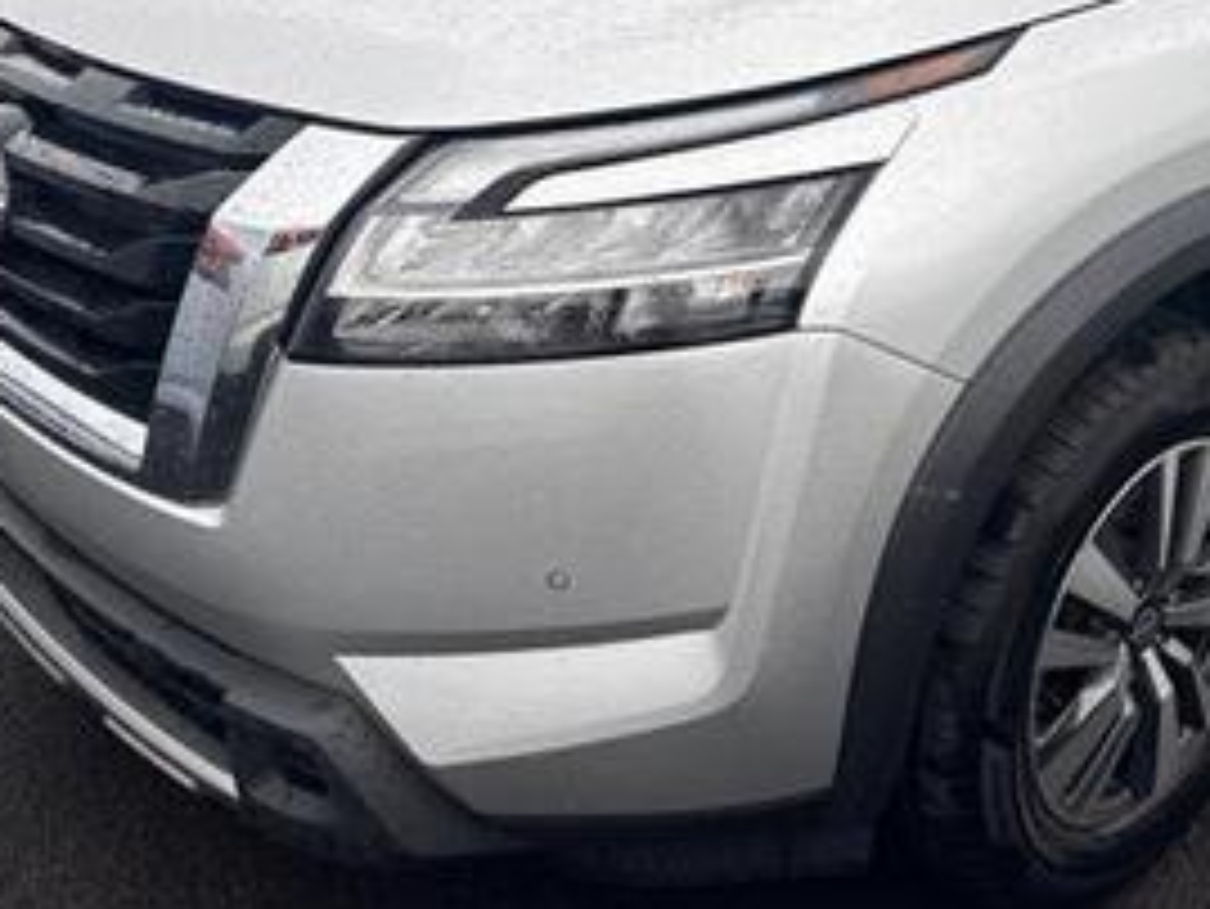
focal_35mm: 45
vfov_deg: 31.8
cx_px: 850
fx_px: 1574
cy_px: 256
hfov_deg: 41.3
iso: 80
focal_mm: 6.76
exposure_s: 1/622
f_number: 1.78
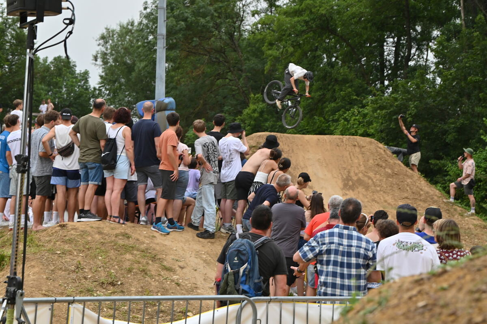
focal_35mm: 112
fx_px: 1514
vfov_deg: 12.2
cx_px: 244
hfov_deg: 18.3
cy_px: 162
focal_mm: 112
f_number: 8
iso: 500
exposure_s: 1/400
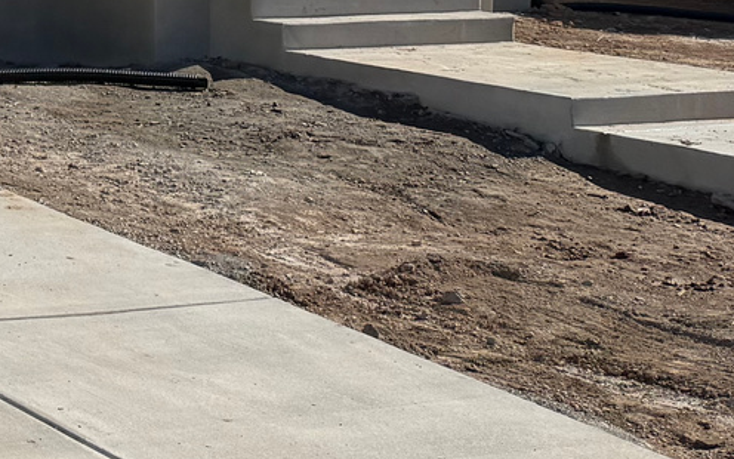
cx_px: -622
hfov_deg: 16.4
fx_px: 2100
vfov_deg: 12.0
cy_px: -170
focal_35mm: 105
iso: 80
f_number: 1.78
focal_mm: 6.76
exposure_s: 1/7353
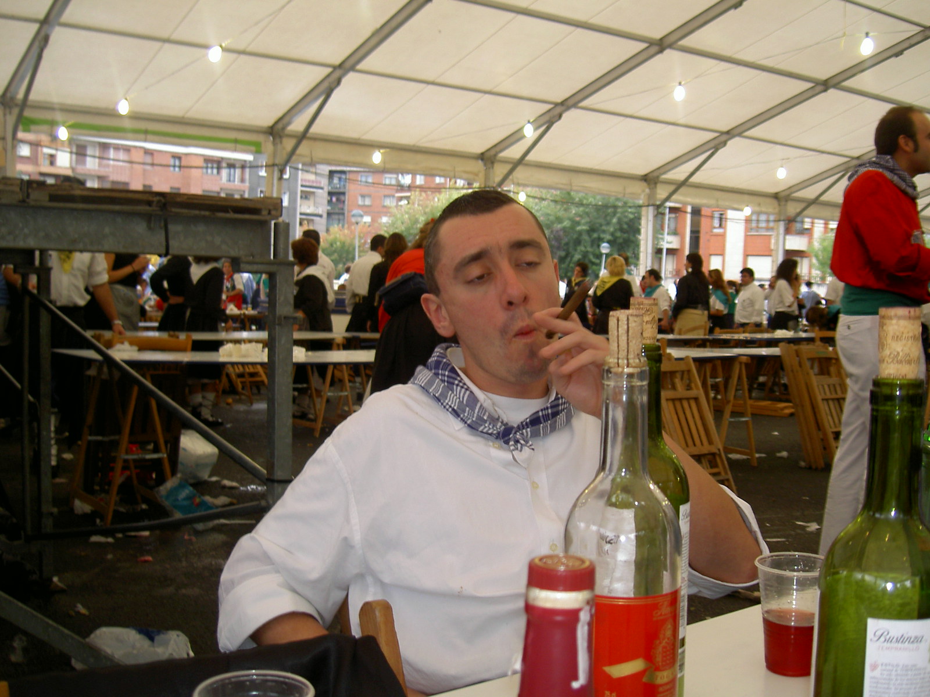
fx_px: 1048
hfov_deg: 47.9
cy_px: 348
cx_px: 465
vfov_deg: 36.8
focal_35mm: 39
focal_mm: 8
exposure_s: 1/59.5
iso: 100
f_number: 2.8
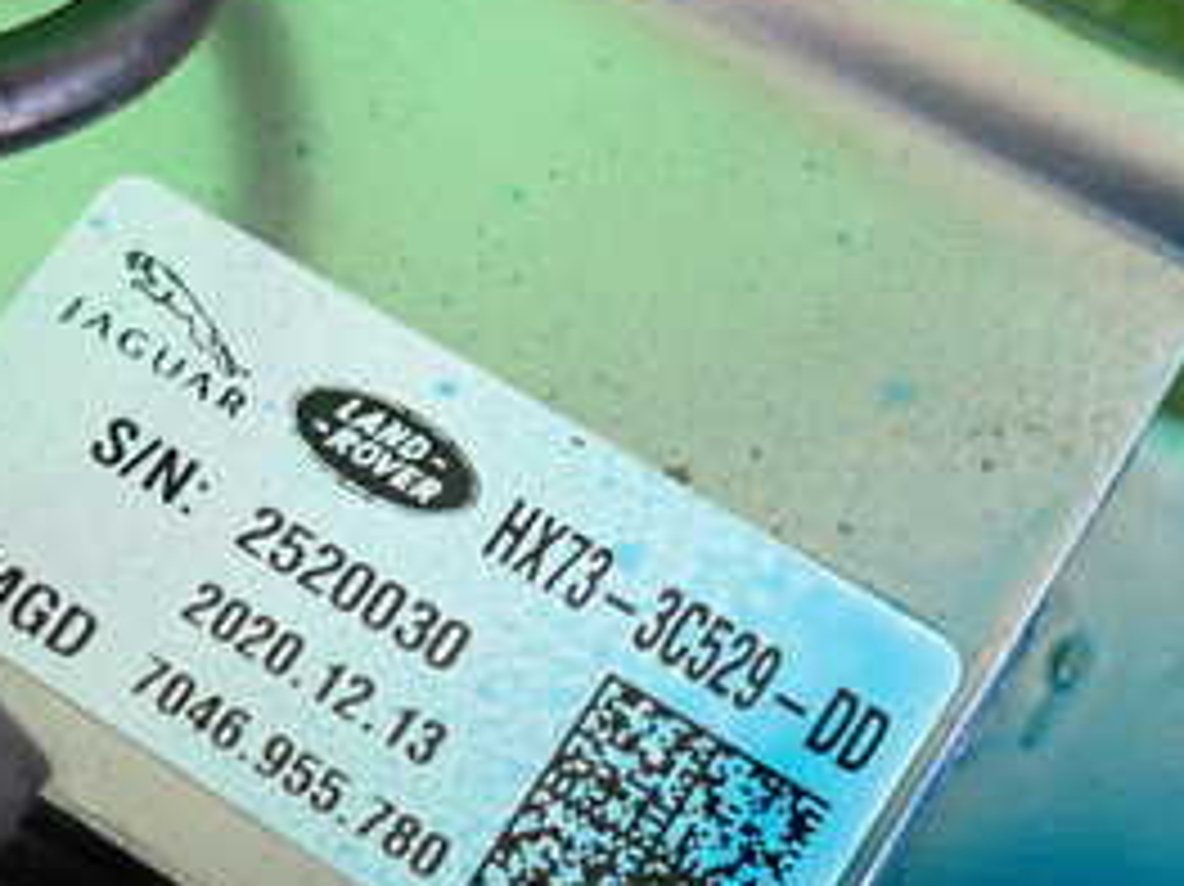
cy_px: 729
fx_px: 1949
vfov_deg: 25.1
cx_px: 531
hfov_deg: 33.8
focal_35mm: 57
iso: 250
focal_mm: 4.5
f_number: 2
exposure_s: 1/30
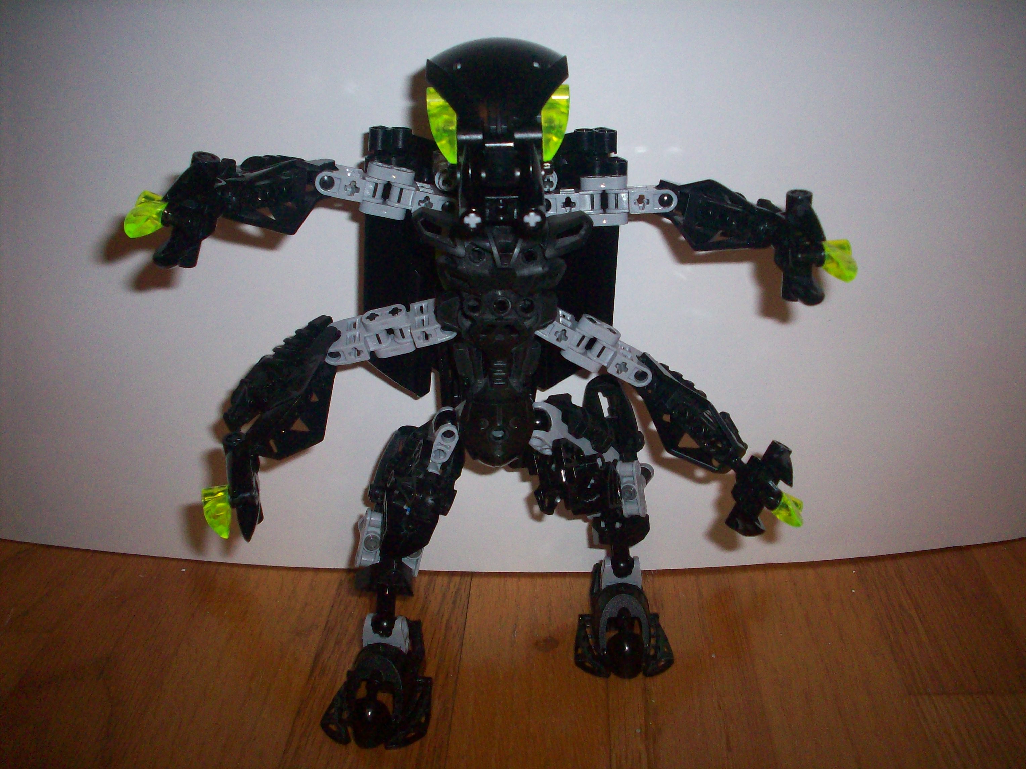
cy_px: 384
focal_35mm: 37
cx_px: 513
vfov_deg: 38.7
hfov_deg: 50.1
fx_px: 1097
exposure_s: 1/64
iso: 160
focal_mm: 6.2
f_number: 2.8
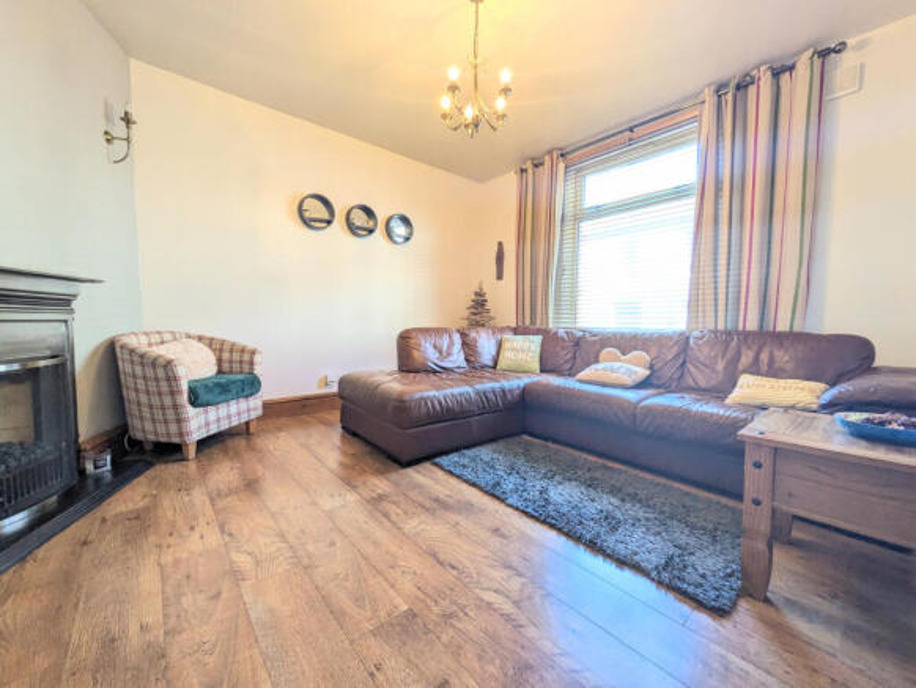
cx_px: 458
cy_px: 344
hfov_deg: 102.0
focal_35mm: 14
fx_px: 371
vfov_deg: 85.7
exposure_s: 1/50
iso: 118
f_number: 2.2
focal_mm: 1.83
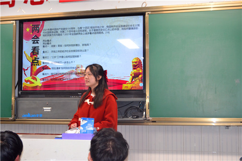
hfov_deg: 37.9
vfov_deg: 25.8
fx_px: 353
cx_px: 121
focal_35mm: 52
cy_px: 80
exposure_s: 1/60
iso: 1250
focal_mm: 35
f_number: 5
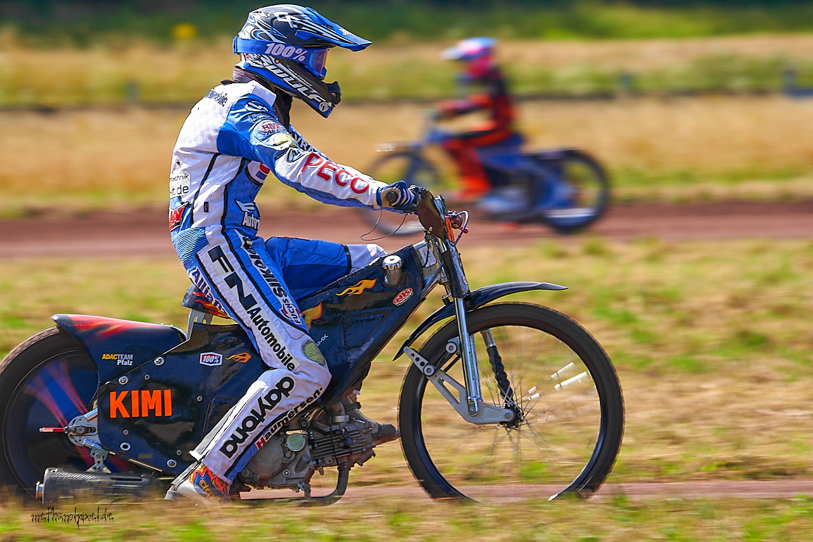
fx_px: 13547
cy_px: 271
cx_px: 406
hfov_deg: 3.4
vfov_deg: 2.3
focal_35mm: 600
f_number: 9
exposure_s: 1/400
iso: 250
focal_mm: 400
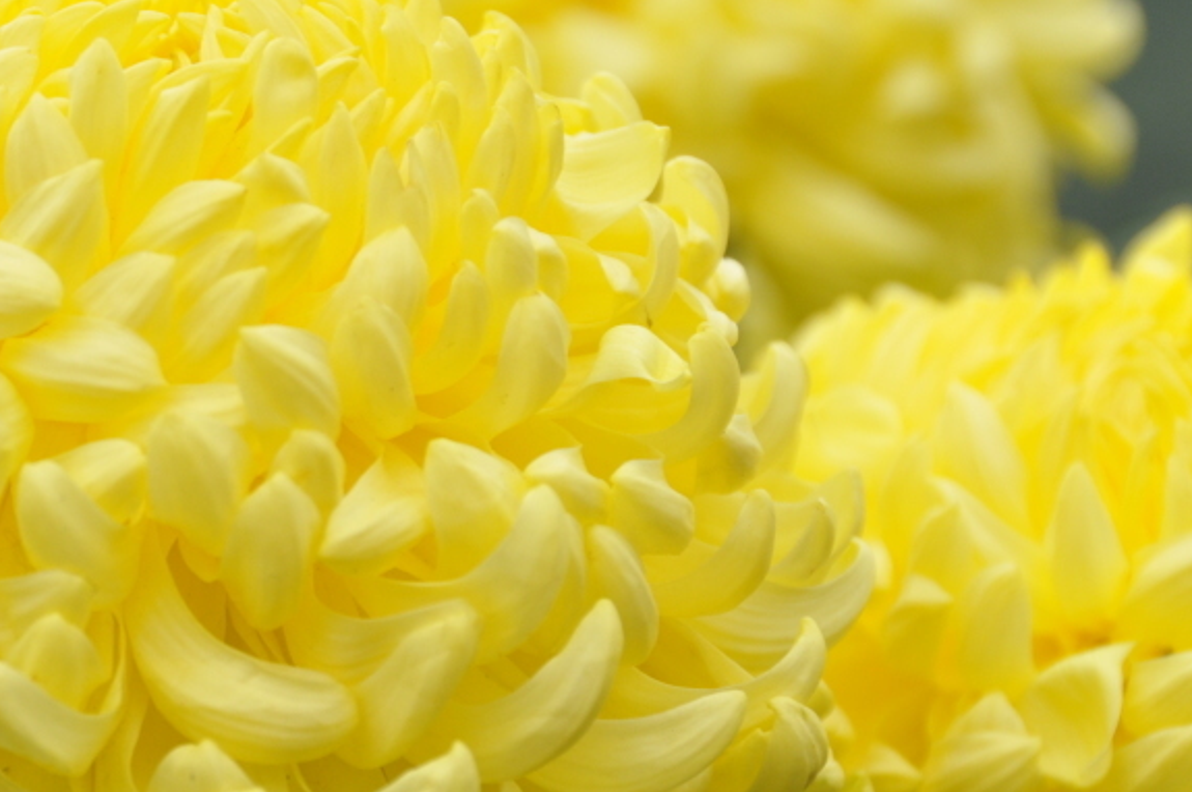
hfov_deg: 8.1
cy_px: 502
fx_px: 8397
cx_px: 220
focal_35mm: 254
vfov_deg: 5.4
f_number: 9
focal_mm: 95
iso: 400
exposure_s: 1/320
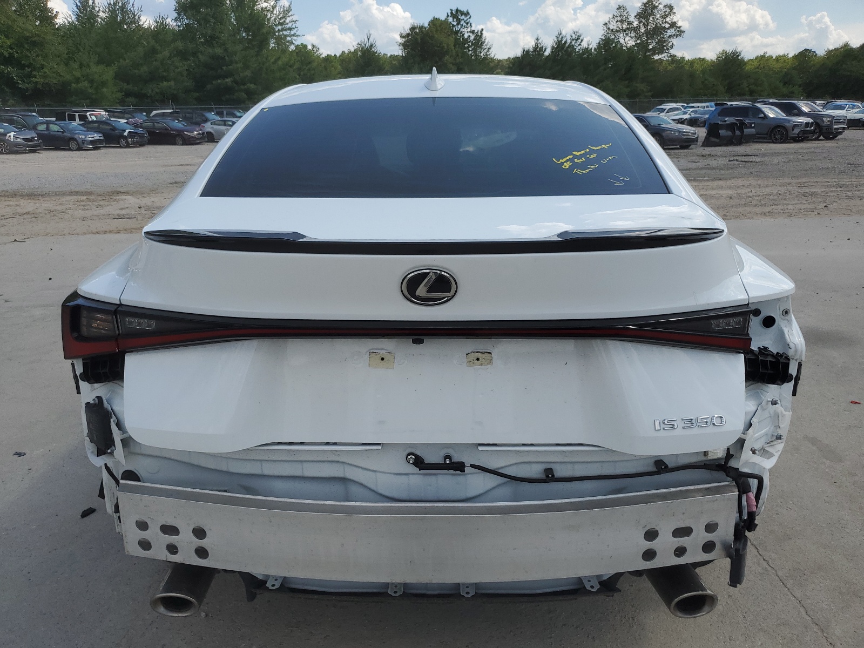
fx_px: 649
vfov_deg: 53.1
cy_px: 324
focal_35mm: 26
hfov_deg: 67.3
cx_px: 432
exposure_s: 1/5000
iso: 50
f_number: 1.5
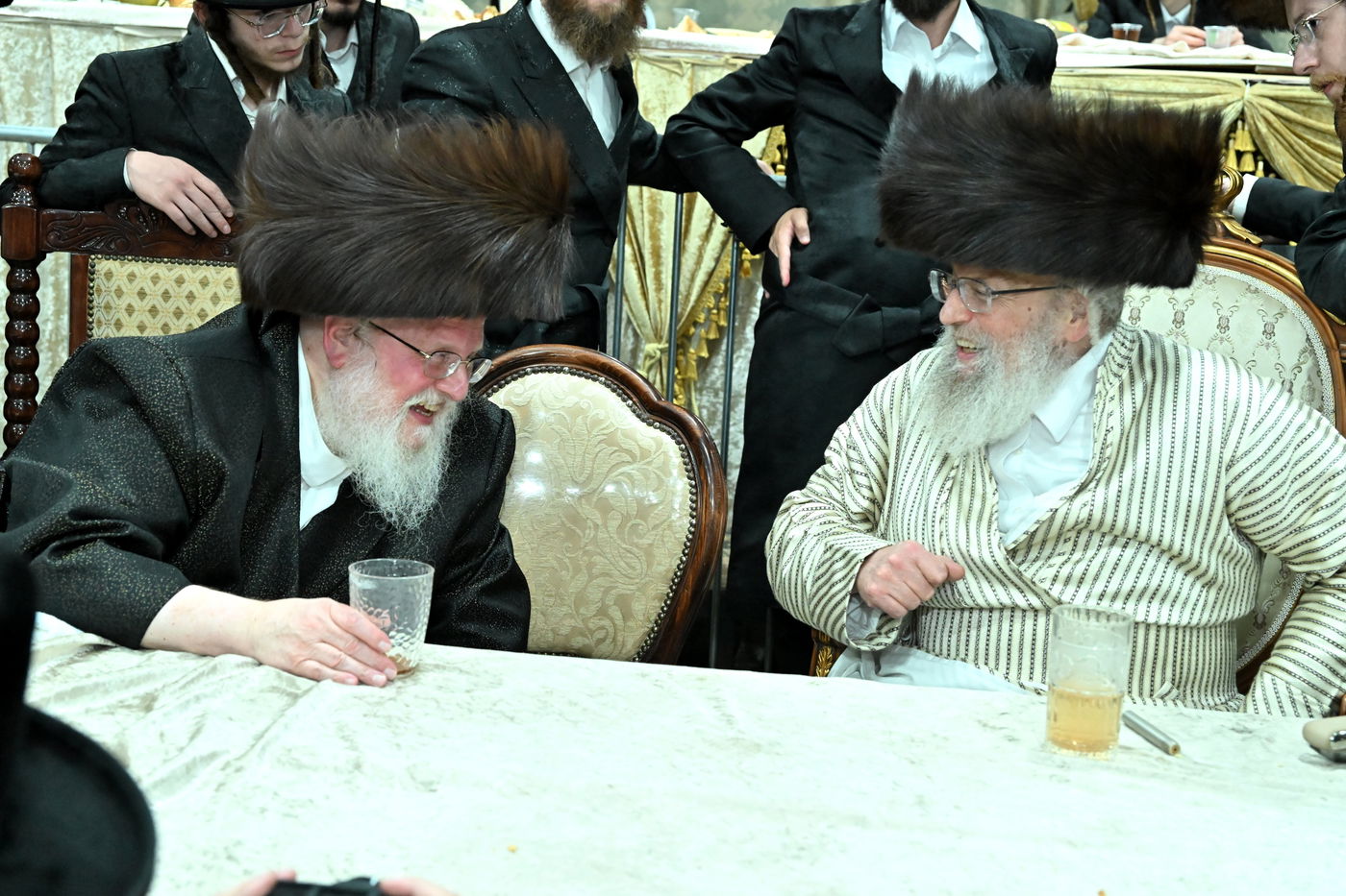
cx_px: 673
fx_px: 1757
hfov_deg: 41.9
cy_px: 448
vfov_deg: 28.6
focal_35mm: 47
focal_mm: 47
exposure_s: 1/200
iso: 5000
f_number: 5
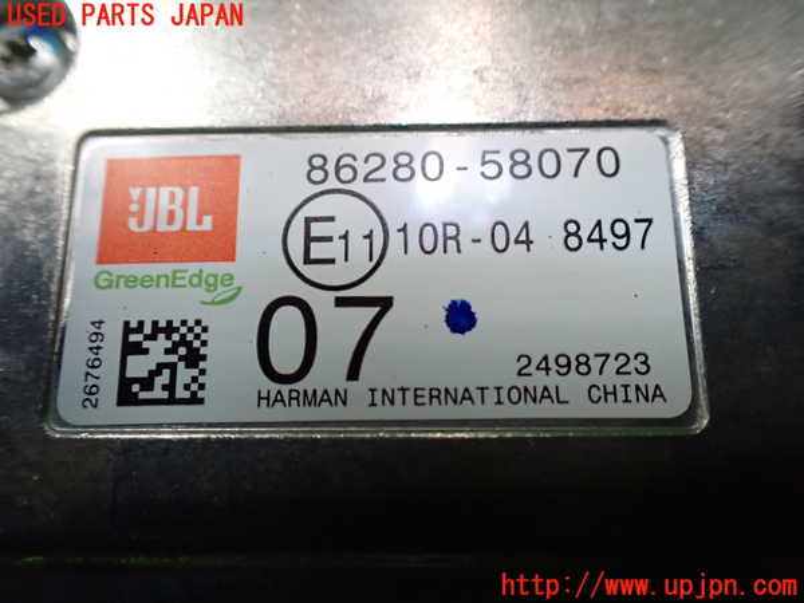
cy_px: 302
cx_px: 402
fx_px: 697
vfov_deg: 46.8
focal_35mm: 30
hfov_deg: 60.0
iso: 800
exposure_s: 1/80
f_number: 2.3
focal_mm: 5.4
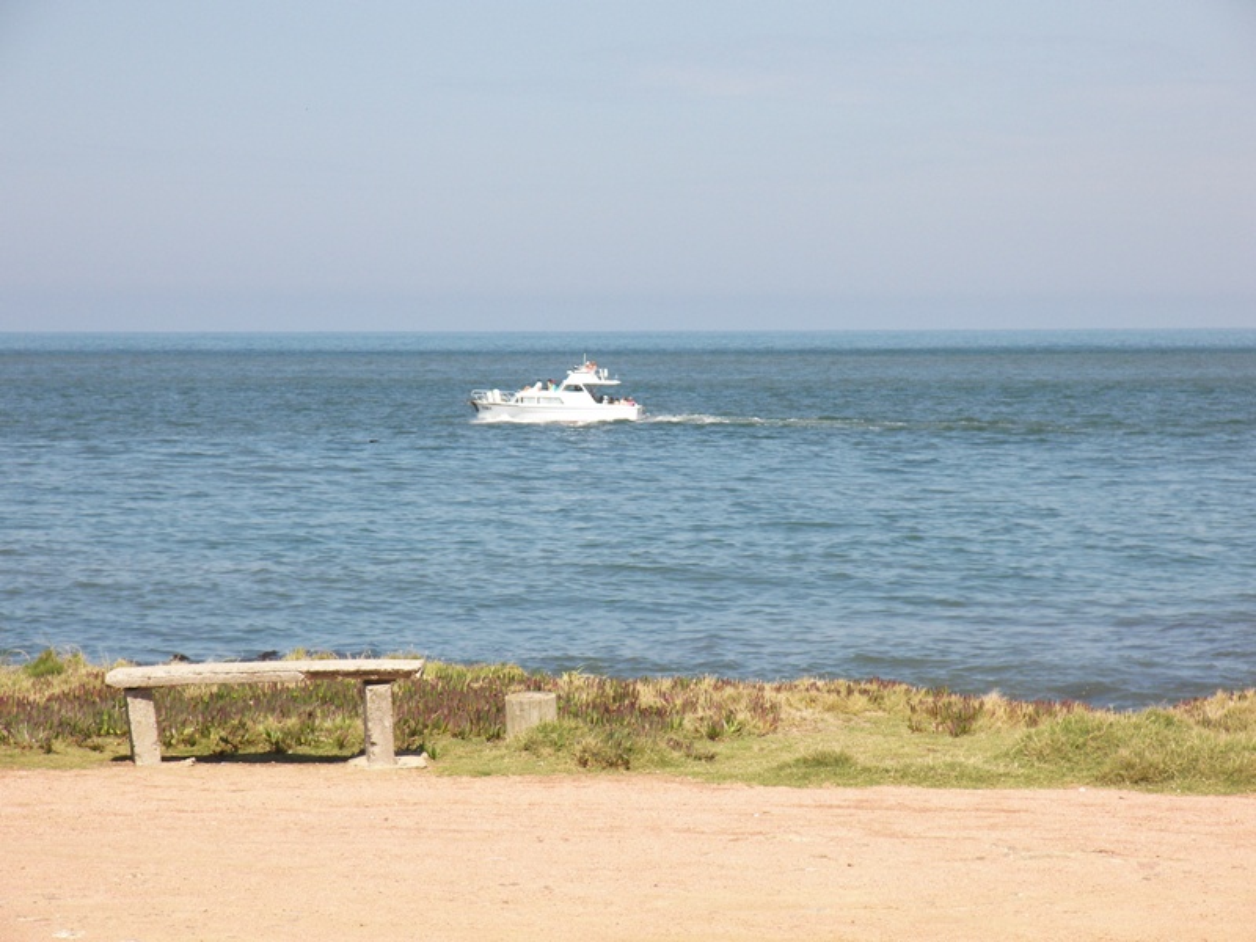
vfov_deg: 10.6
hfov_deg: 14.1
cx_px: 628
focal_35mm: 140
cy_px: 471
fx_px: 5080
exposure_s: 1/800
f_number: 4.1
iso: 100
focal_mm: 29.4
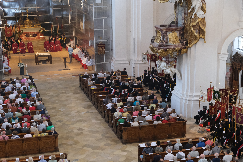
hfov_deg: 28.1
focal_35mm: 72
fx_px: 486
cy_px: 95
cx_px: 128
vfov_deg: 18.9
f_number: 5.6
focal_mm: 39
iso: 4000
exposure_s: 1/160
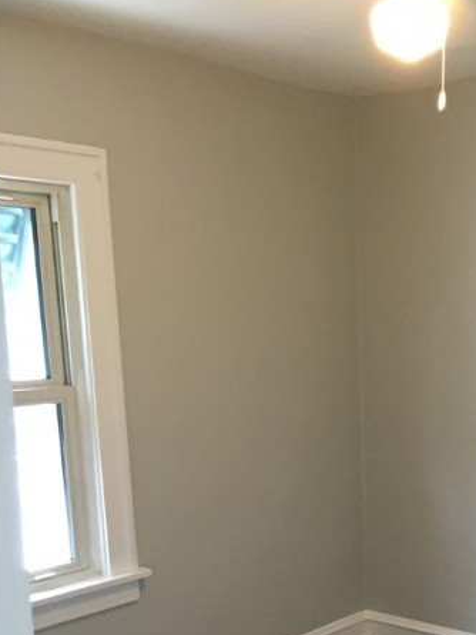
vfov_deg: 36.9
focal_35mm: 50
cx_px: 400
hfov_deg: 28.3
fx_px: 916
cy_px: 507
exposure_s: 1/24
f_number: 2.2
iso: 200
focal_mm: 4.15
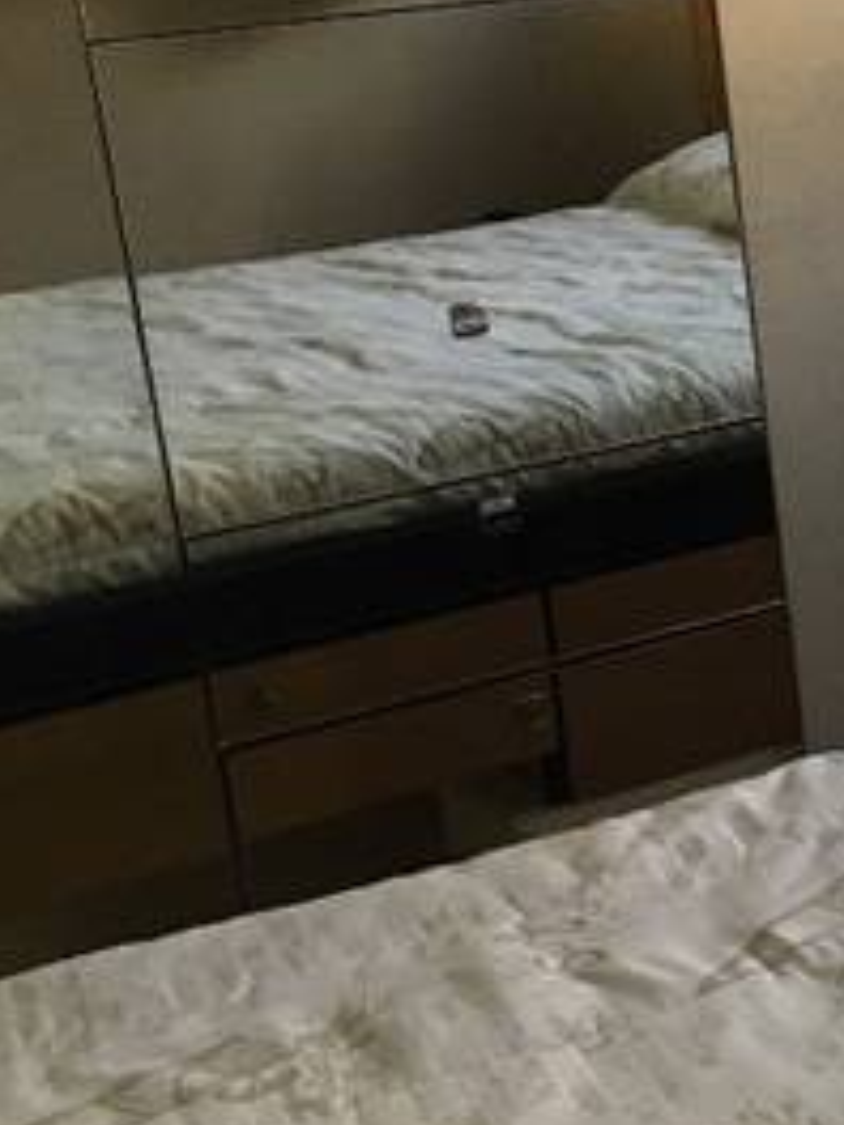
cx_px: 1407
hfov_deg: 16.7
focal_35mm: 77
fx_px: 2503
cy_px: 394
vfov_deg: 25.2
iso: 250
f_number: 2.2
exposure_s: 1/33
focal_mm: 4.15
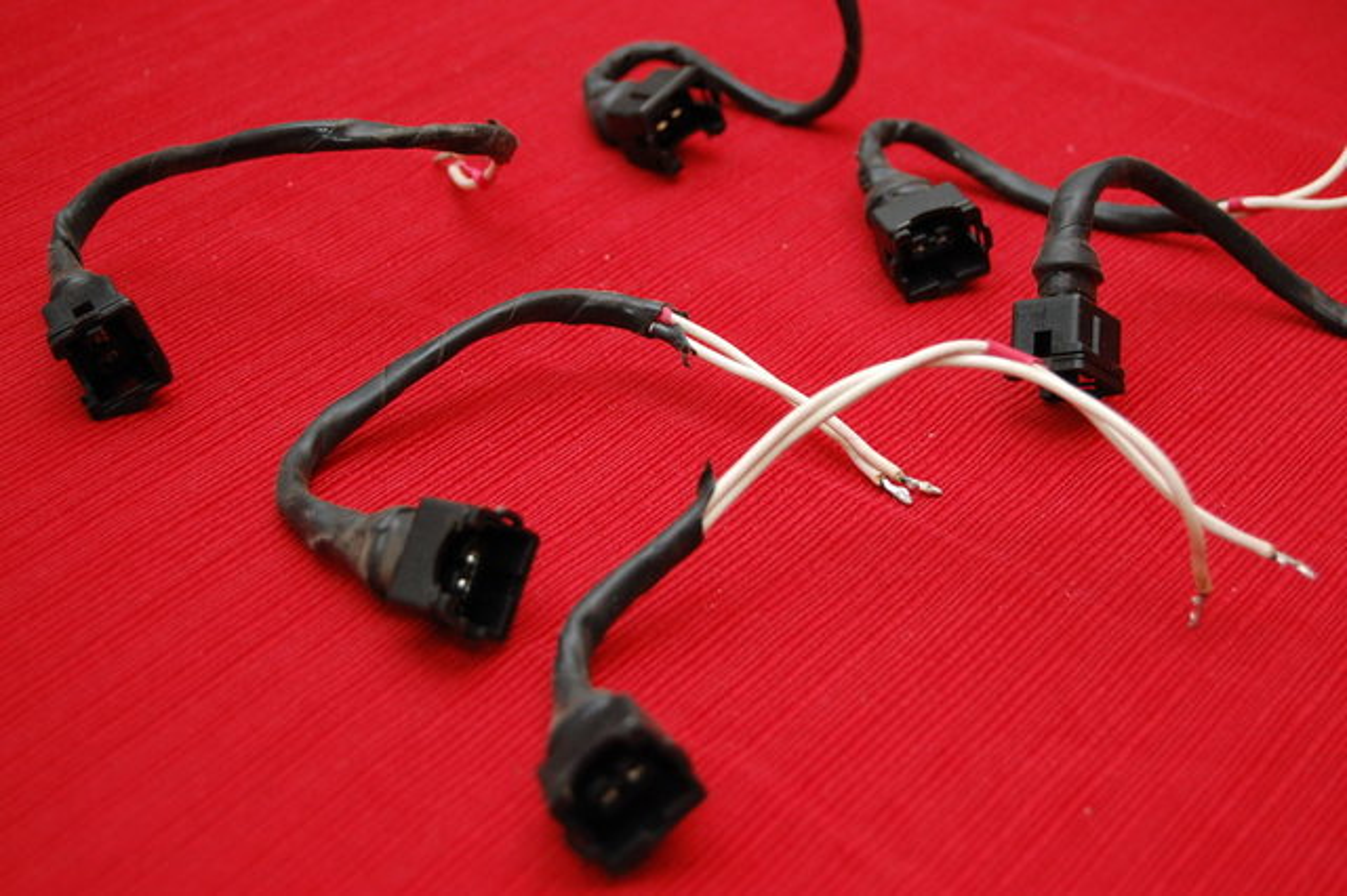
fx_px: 2524
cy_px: 448
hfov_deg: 29.9
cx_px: 674
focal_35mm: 68
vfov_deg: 20.1
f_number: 5.3
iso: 400
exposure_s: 1/60
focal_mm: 45
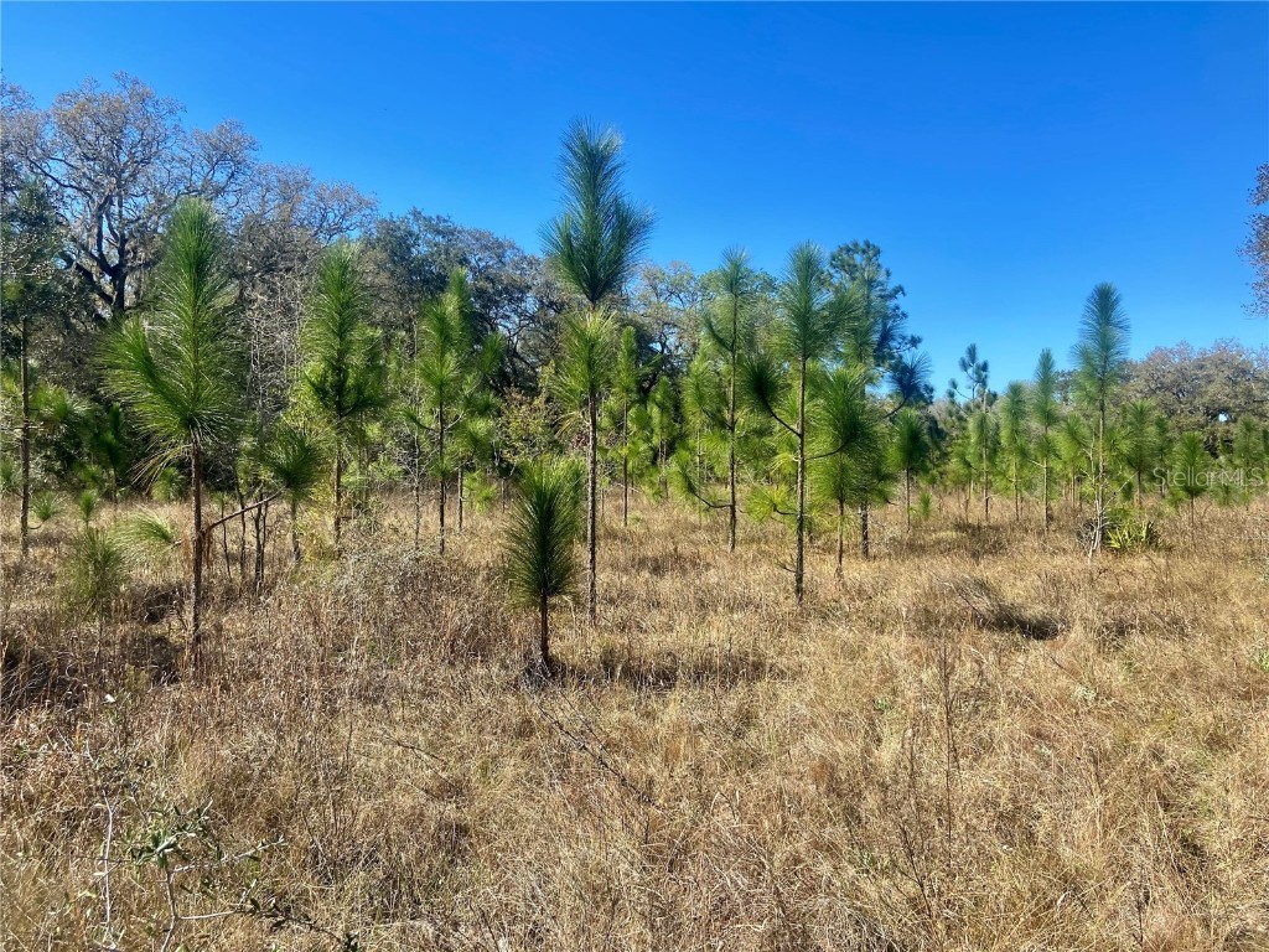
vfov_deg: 53.1
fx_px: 953
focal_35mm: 26
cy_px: 476
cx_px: 634
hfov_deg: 67.3
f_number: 1.8
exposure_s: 1/1543
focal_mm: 4.25
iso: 32
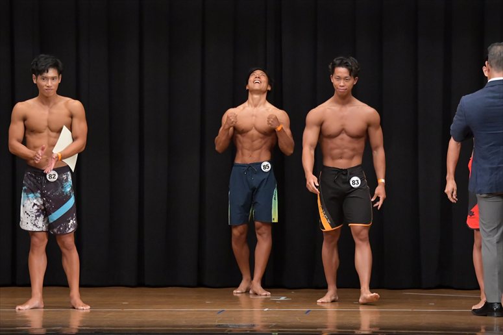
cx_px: 252
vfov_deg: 6.8
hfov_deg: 10.2
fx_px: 2821
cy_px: 168
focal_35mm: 202
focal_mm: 135
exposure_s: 1/400
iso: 6400
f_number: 5.6
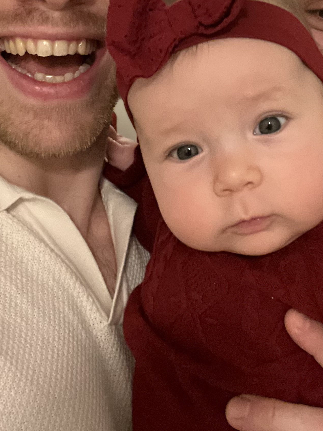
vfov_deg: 33.1
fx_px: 684
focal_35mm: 55
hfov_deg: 26.3
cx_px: 226
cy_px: 41
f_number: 2.2
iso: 640
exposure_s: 1/25
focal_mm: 2.71
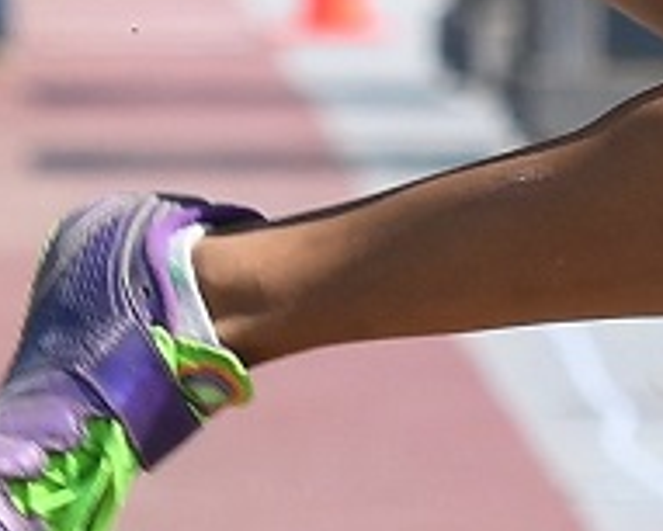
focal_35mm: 1080
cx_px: 168
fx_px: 21203
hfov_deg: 1.8
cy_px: -823
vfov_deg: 1.4
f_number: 4.5
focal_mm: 100
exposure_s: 1/1000
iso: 180
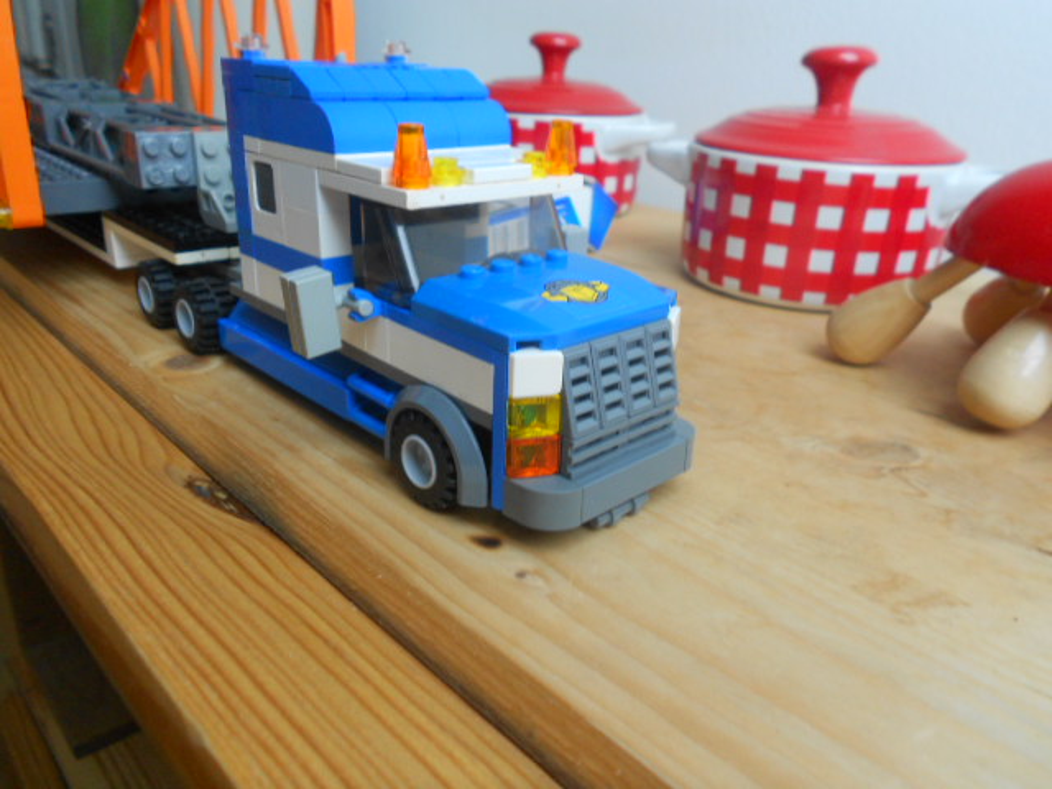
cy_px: 394
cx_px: 526
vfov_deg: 53.1
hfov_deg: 67.3
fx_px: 790
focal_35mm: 26
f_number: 3.2
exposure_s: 1/30
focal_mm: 4.6
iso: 125
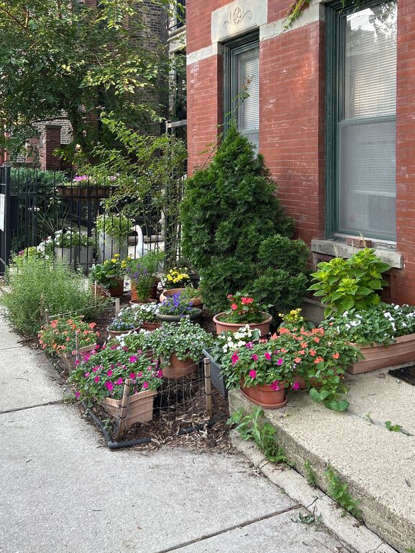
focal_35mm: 36
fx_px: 575
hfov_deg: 39.6
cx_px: 223
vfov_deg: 50.3
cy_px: 180
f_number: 1.5
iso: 40
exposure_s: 1/180
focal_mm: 5.7
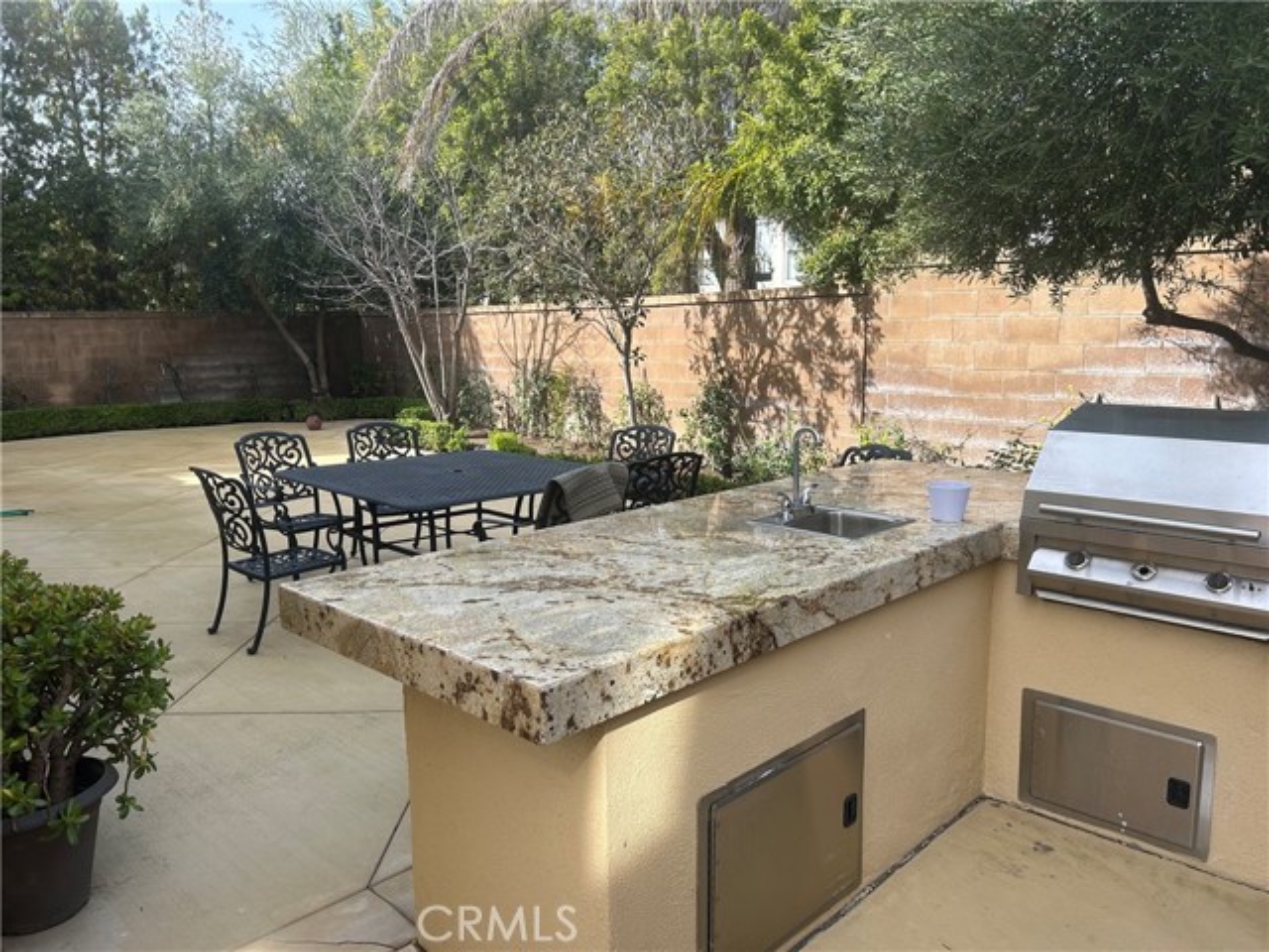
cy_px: 476
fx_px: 953
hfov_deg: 67.3
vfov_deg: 53.1
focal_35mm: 26
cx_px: 634
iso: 50
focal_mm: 5.7
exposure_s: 1/1196
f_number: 1.5
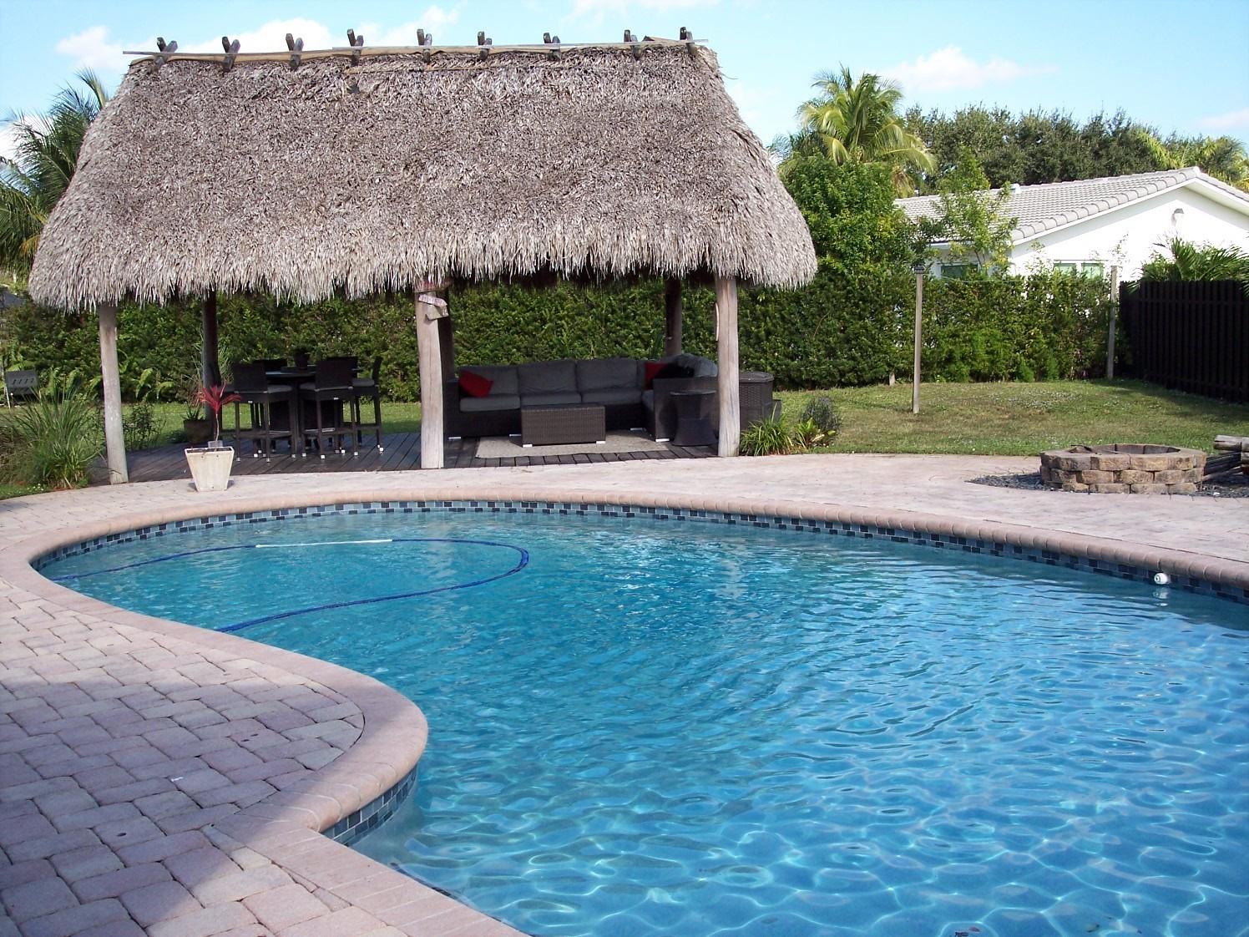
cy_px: 468
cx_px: 624
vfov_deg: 36.8
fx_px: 1407
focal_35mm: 39
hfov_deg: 47.9
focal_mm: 8
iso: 100
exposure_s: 1/350
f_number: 3.4
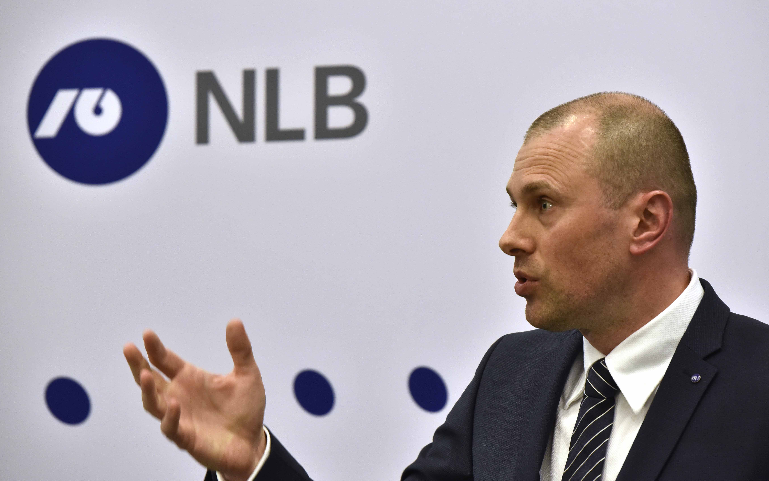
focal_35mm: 208
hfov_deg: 10.1
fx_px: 4359
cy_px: 231
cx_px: 405
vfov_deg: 6.3
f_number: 5.6
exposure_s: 1/160
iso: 2000
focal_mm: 185
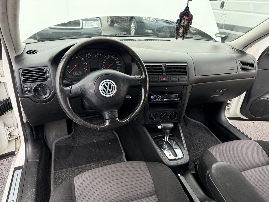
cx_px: 134
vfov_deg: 56.8
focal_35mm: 24
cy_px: 101
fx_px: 187
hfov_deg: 71.6
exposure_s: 1/121
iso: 200
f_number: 1.78
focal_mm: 6.76
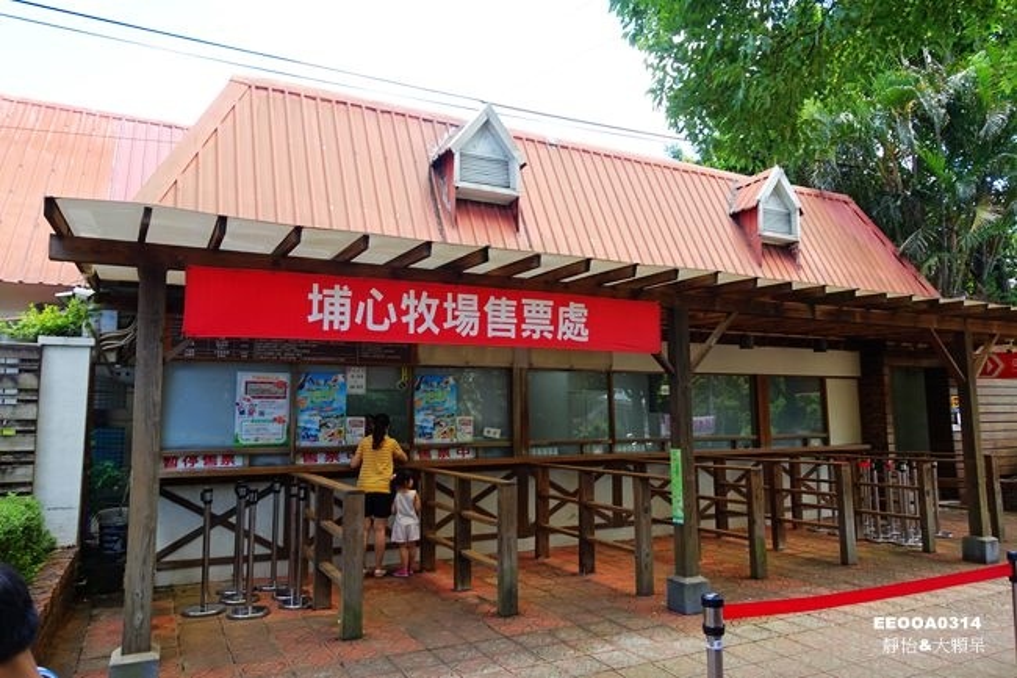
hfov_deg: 73.8
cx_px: 508
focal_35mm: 24
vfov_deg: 53.1
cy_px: 339
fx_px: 678
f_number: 4
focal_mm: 8.8
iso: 125
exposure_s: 1/125
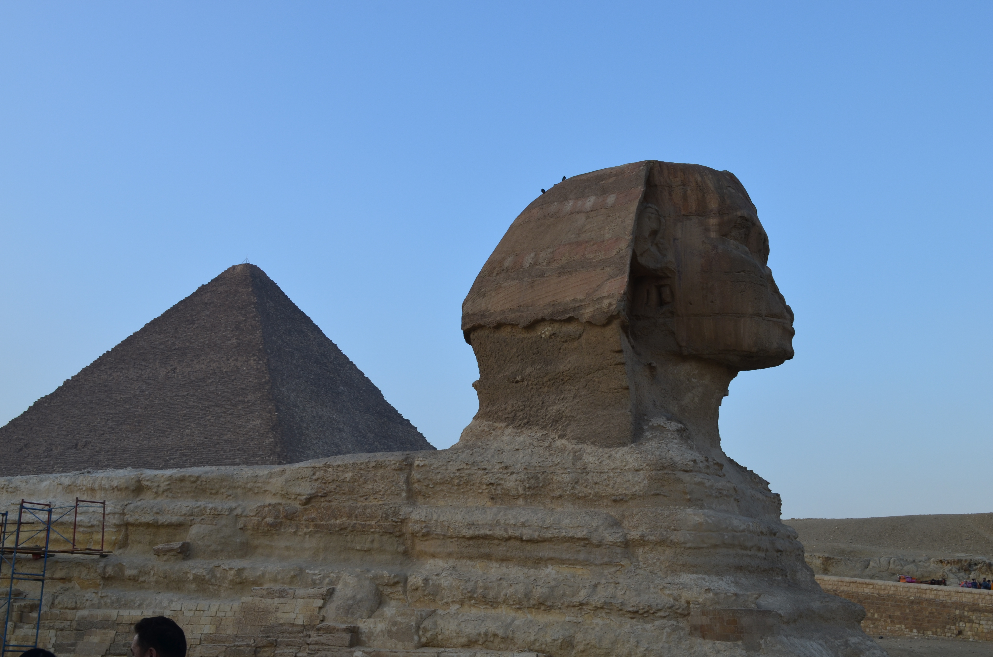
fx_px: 1321
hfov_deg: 41.2
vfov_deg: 28.0
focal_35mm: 48
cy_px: 328
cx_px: 496
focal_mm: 32
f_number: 11
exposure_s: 1/125
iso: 200
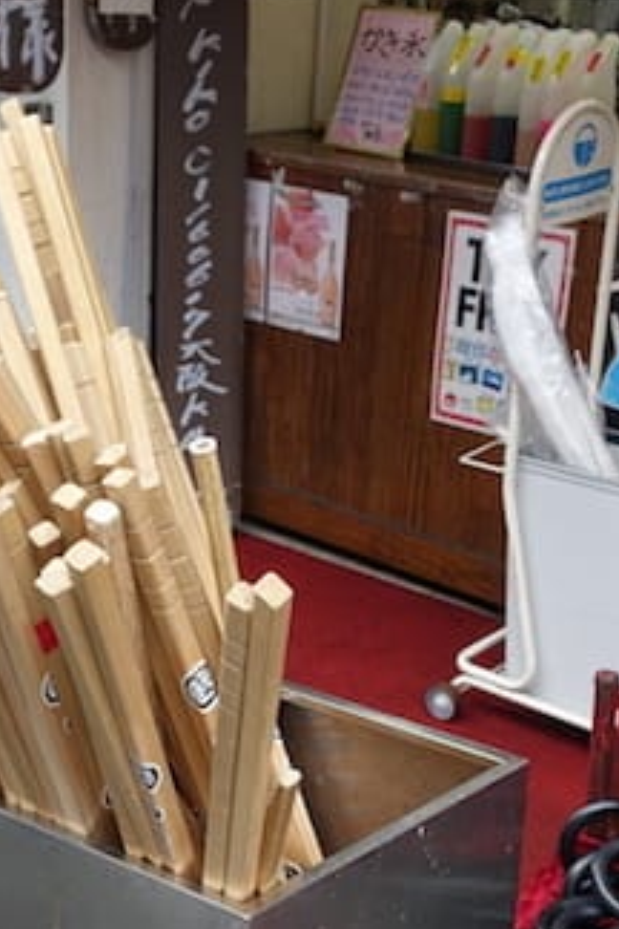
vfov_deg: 31.0
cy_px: 751
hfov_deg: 21.5
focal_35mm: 63
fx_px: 1625
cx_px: 244
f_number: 2.8
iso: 125
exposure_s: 1/80
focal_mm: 12.64
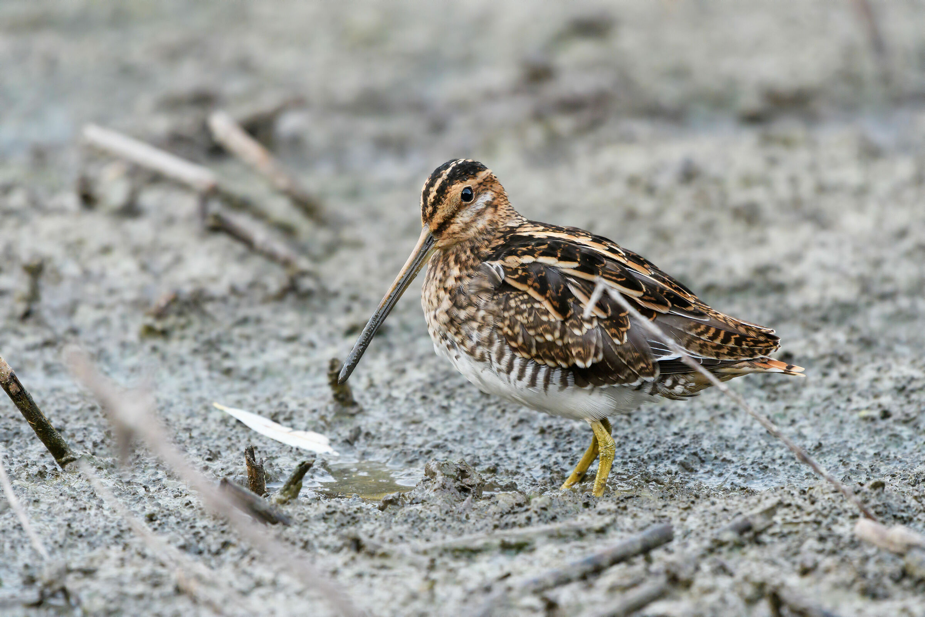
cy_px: 308
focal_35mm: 660
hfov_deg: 3.1
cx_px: 462
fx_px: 16957
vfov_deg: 2.1
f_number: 5.6
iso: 1600
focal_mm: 440
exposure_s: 1/40
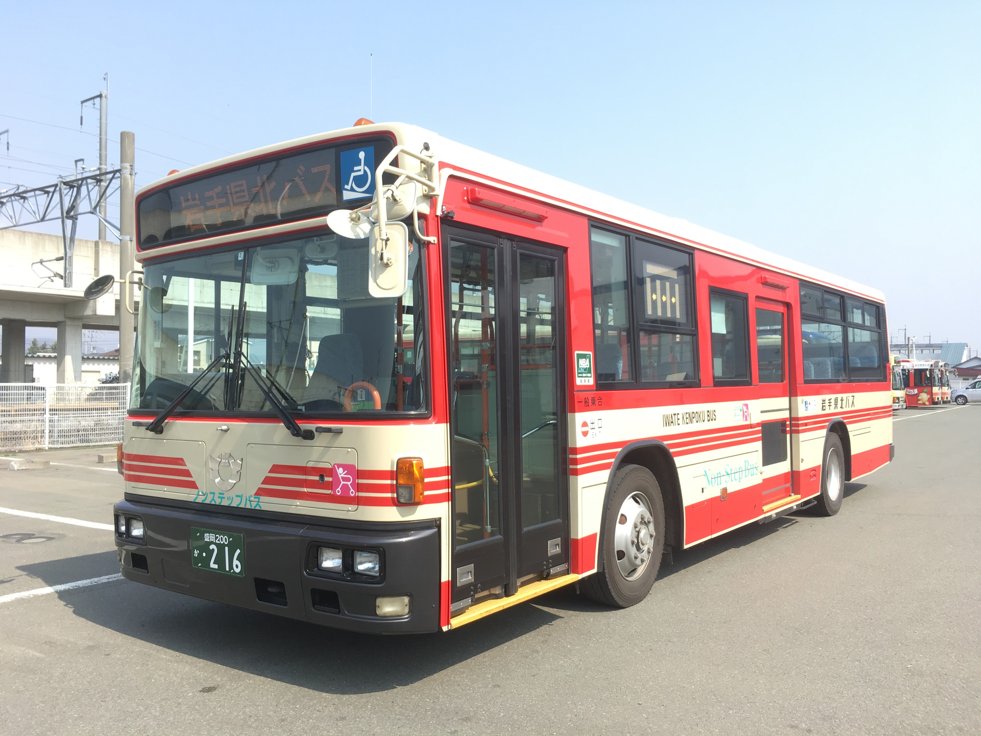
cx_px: 490
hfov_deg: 61.7
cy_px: 368
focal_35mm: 29
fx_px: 822
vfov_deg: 48.2
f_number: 2.2
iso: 25
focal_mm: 4.15
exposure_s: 1/601
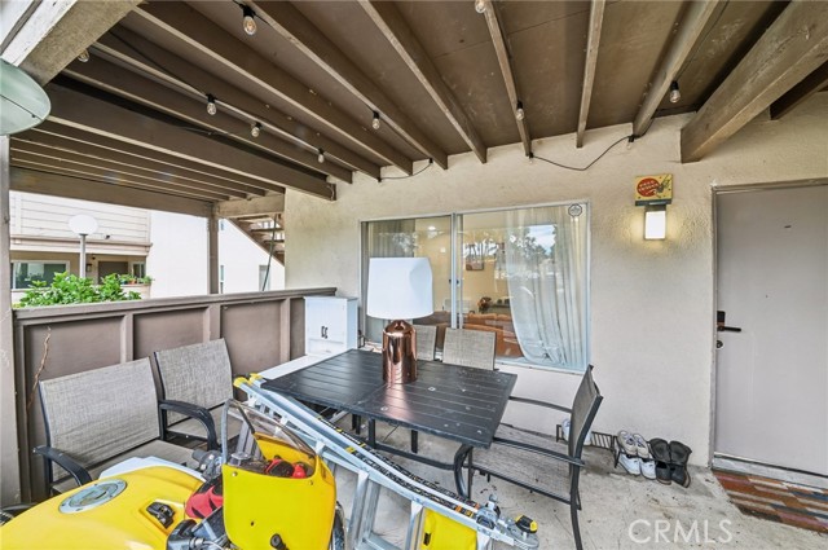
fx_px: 276
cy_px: 275
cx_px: 414
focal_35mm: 12
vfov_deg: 89.8
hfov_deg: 112.7
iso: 250
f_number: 20
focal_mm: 12
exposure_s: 1.6
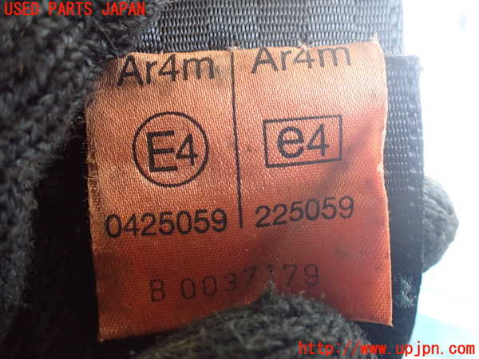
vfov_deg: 46.8
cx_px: 240
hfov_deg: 60.0
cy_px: 180
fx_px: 415
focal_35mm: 30
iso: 800
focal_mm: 5.4
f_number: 2.3
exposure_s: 1/80
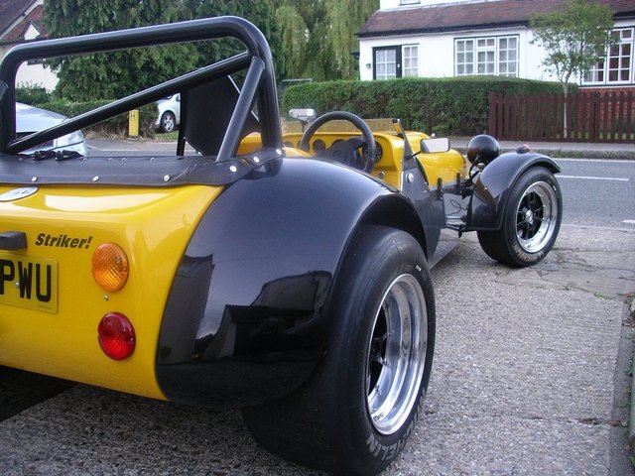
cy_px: 238
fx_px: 679
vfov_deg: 38.7
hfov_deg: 50.1
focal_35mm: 37
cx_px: 318
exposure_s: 1/40
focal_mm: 7.8
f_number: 2.8
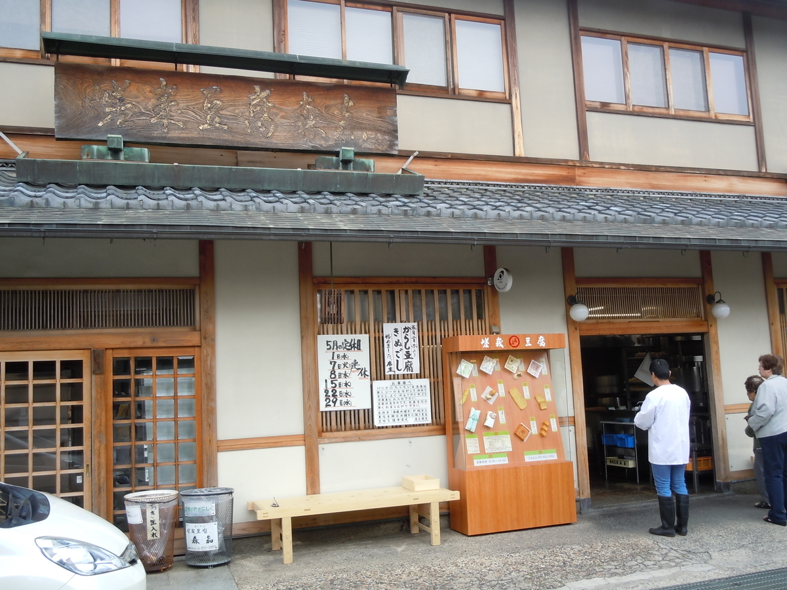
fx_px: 750
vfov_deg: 42.9
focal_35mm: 33
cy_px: 295
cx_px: 394
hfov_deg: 55.4
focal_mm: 5.9
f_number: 4
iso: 100
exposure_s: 1/160
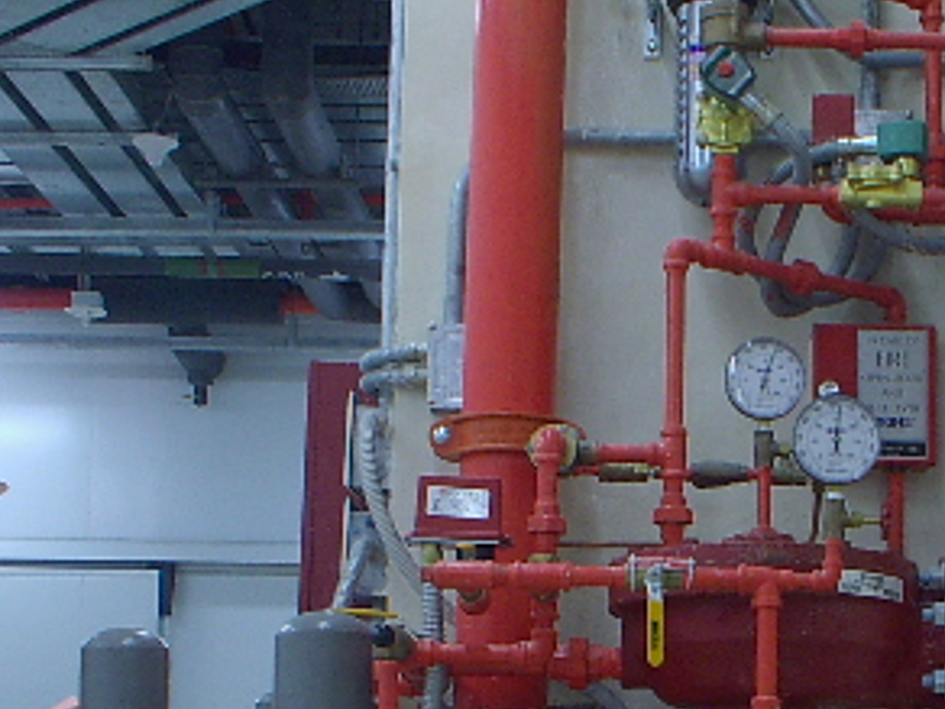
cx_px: 761
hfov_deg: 23.7
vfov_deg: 17.9
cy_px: 670
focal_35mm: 81
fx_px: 2211
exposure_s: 1/30
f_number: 2.9
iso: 125
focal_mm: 5.8
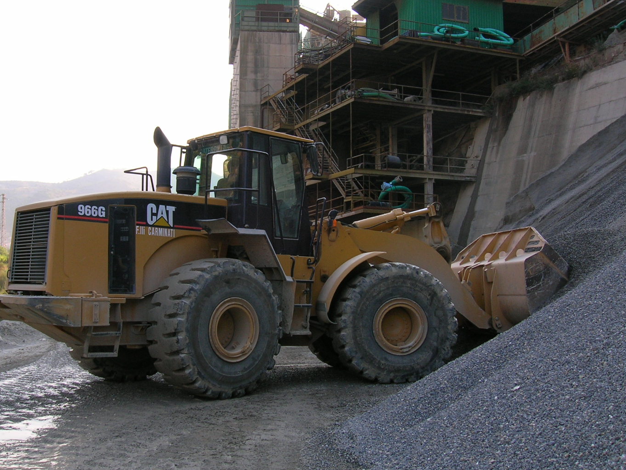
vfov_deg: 35.9
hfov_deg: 46.8
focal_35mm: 40
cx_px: 287
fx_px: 723
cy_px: 213
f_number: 4.9
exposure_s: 1/104
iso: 50
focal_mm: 5.7
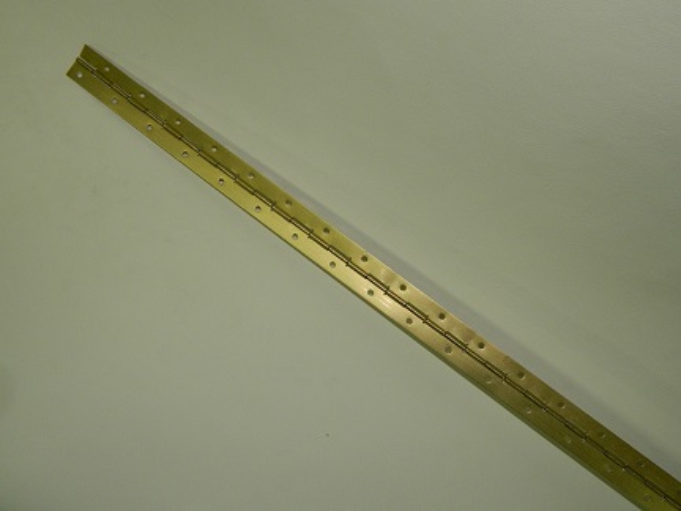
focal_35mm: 41
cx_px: 340
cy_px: 256
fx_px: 807
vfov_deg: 35.1
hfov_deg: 45.8
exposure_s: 1/40
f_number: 3.5
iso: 200
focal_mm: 7.3
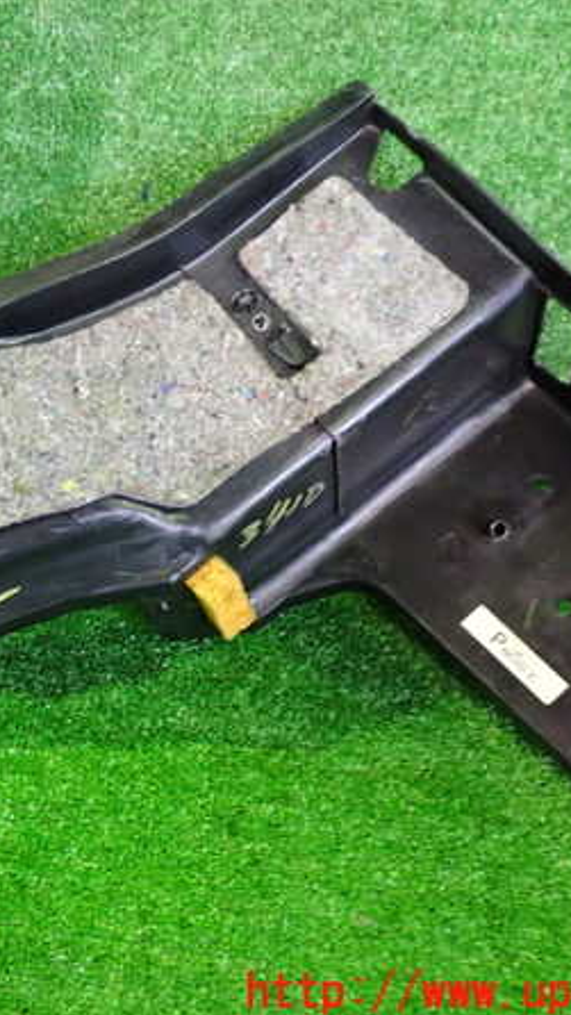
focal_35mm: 44
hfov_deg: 26.4
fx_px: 1184
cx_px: 77
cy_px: 510
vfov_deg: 46.4
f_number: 2.3
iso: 800
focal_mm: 5.4
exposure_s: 1/25
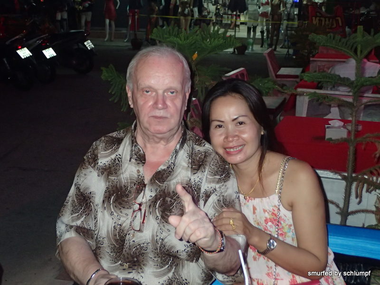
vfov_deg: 27.5
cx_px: 190
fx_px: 582
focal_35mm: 53
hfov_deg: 36.2
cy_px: 142
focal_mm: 9.61
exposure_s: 1/50
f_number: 3.4
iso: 800
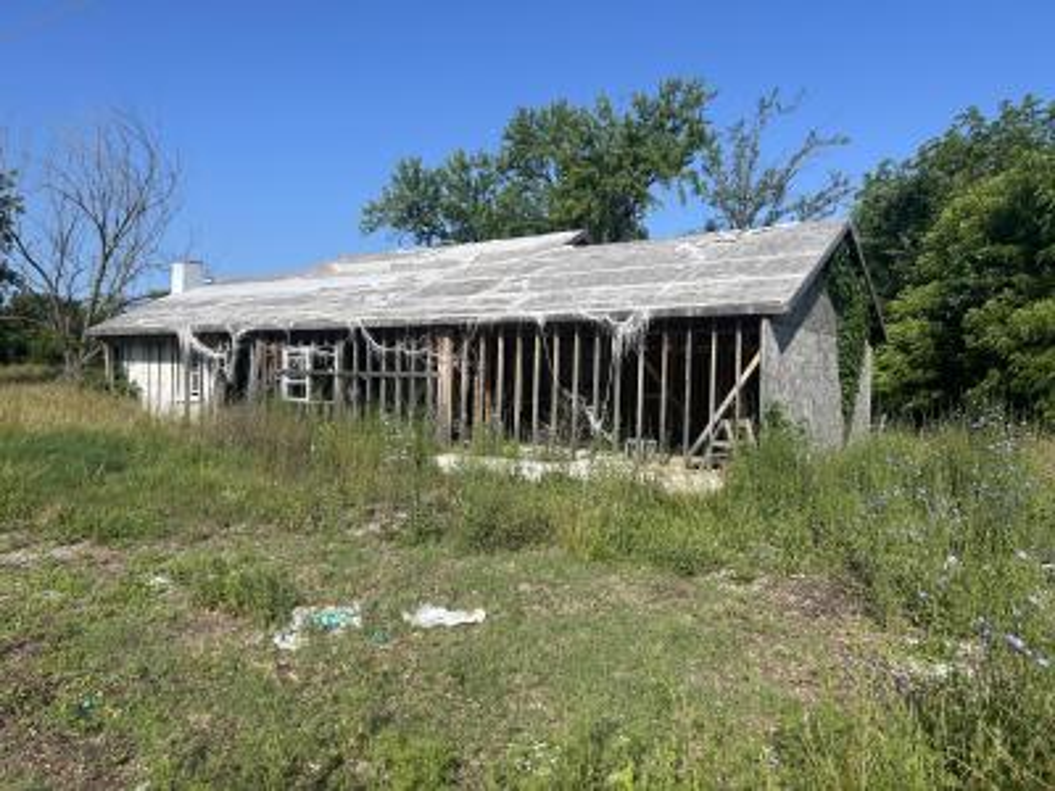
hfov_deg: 67.3
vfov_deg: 53.1
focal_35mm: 26
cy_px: 396
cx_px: 528
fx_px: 792
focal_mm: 5.7
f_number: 1.5
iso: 50
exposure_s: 1/3460
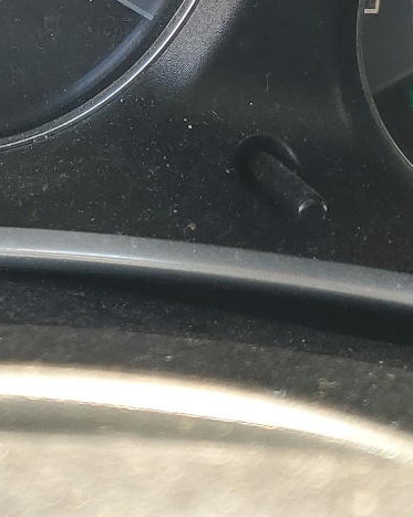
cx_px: -117
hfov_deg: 16.7
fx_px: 1331
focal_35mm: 87
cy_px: -48
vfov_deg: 20.9
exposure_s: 1/152
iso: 50
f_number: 1.5
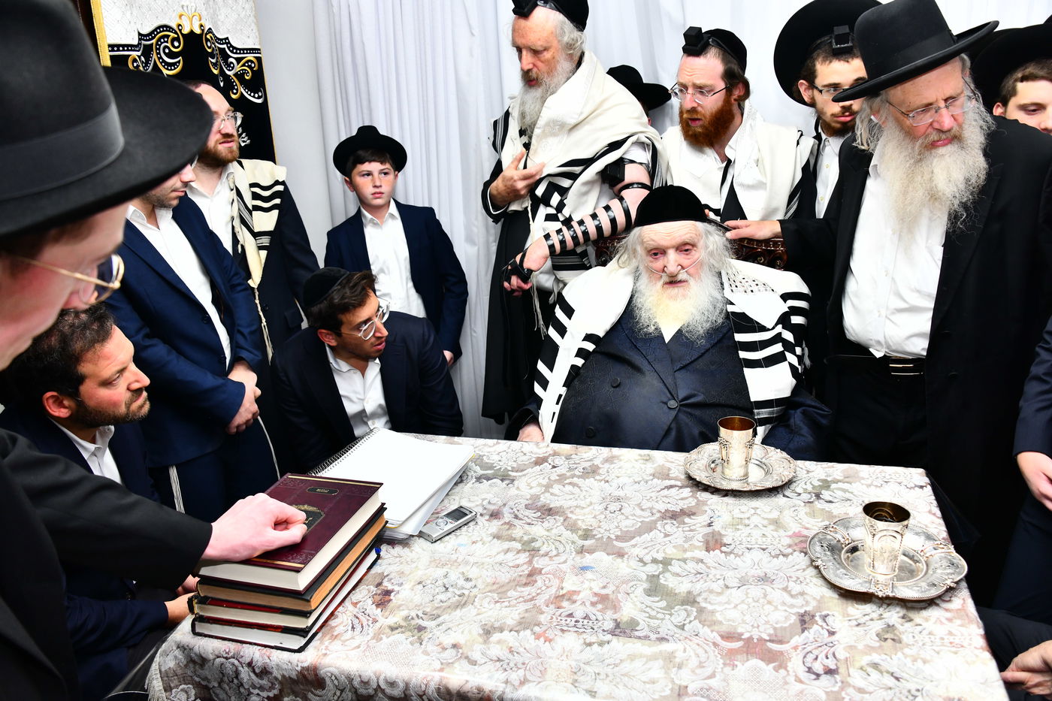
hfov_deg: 65.5
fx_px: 818
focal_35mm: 28
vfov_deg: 46.4
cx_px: 526
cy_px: 350
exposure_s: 1/200
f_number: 5.6
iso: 800
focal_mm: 28
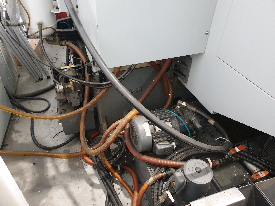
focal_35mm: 26
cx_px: 138
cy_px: 103
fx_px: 207
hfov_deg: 67.3
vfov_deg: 53.1
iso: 400
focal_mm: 4.3
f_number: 2.4
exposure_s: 1/10
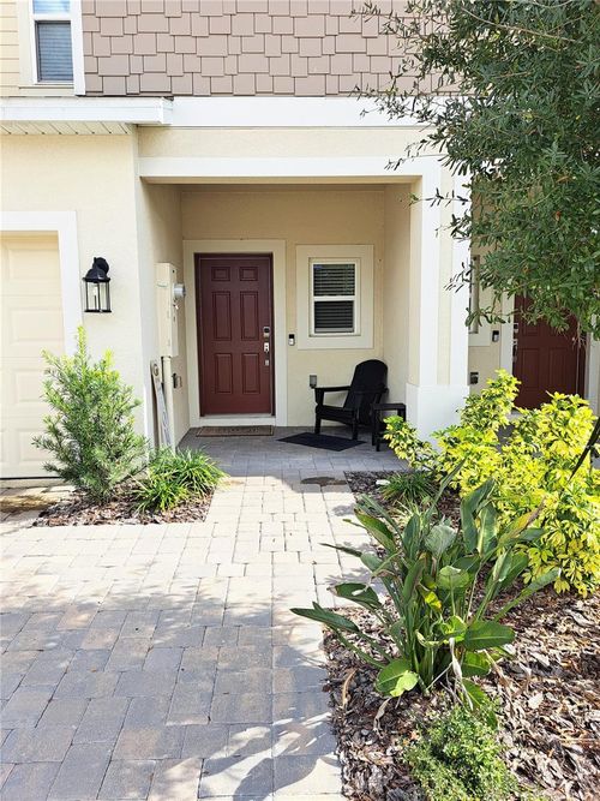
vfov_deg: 71.6
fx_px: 555
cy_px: 400
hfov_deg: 56.8
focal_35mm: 24
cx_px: 300
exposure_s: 1/667
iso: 50
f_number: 1.8
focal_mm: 5.23
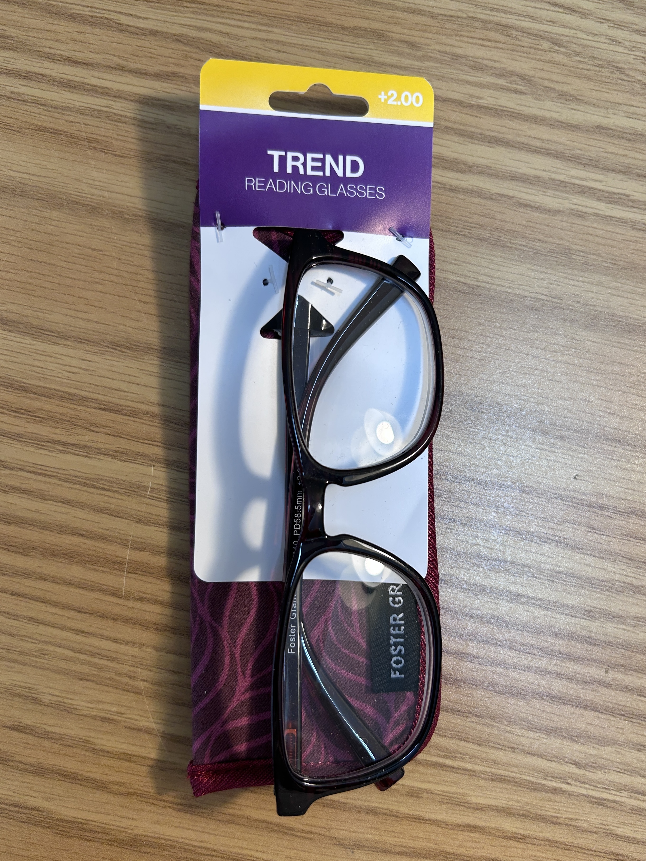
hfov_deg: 53.1
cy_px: 430
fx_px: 647
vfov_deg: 67.3
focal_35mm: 26
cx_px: 323
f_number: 1.5
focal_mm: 5.7
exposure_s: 1/120
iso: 64
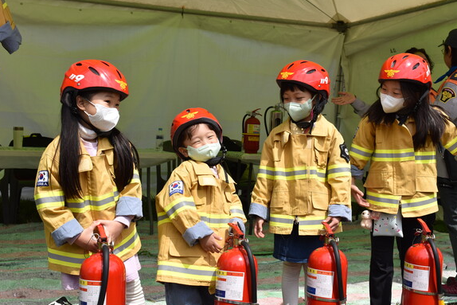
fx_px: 597
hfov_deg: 41.9
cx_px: 233
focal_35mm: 47
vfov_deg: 28.7
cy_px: 151
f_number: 10
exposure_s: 1/400
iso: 200
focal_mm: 30
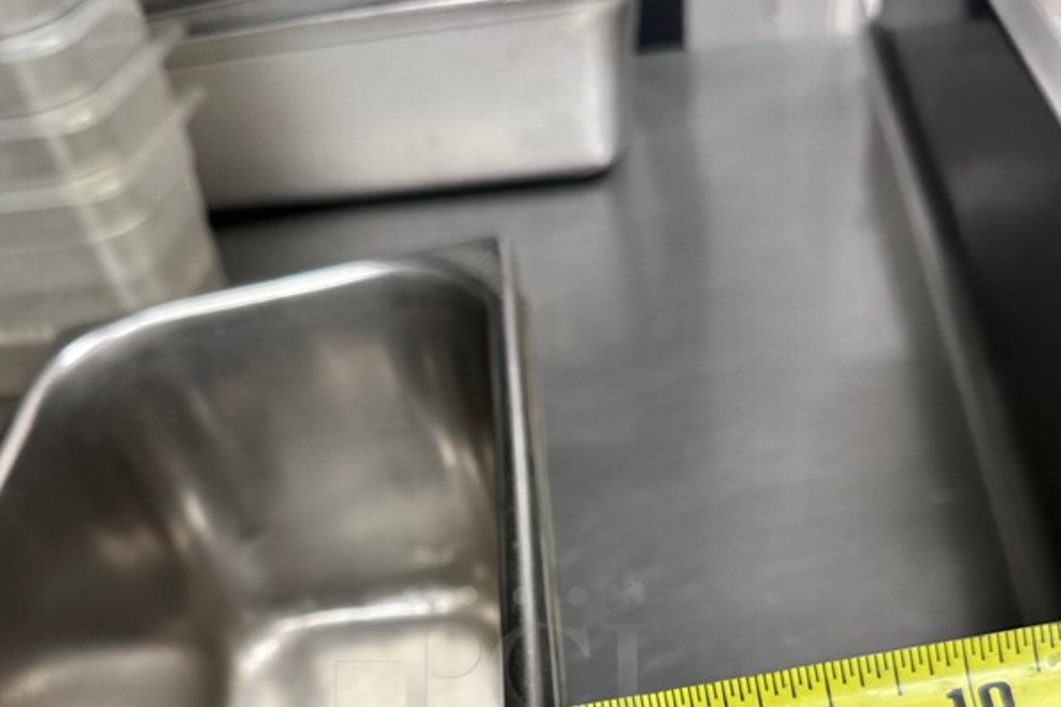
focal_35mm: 34
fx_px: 1002
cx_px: 523
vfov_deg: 35.9
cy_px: 669
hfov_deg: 55.8
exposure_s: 1/60
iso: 200
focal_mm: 6.86
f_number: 1.78
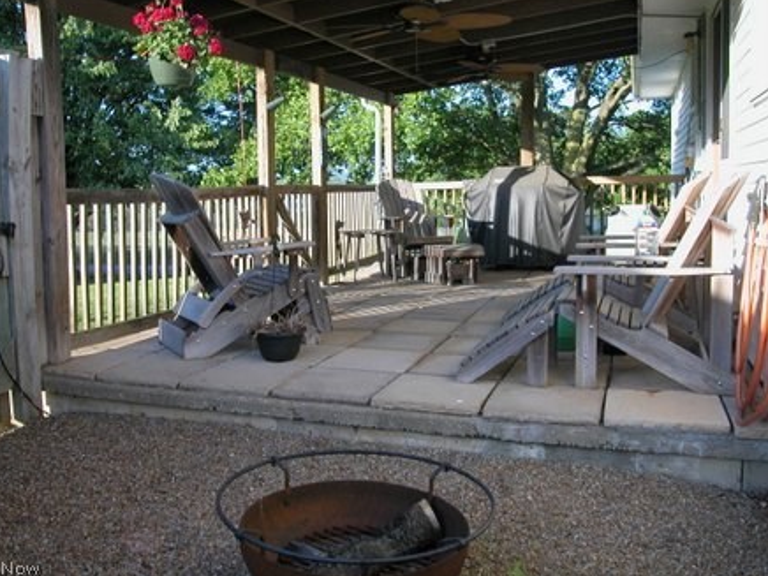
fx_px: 732
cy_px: 264
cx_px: 375
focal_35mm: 33
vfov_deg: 42.9
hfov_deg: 55.3
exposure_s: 1/153
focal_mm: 7.7
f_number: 4
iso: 100
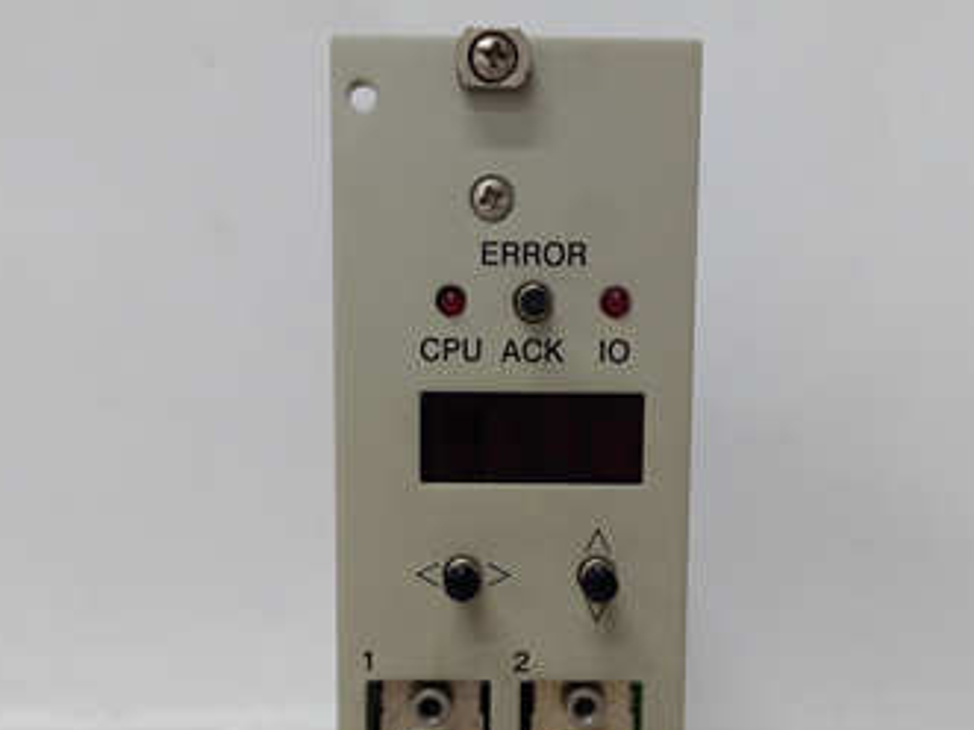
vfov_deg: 28.8
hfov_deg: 38.9
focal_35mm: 49
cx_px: 509
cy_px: 612
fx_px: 1378
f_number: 2
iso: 144
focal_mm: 3.79
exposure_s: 1/33
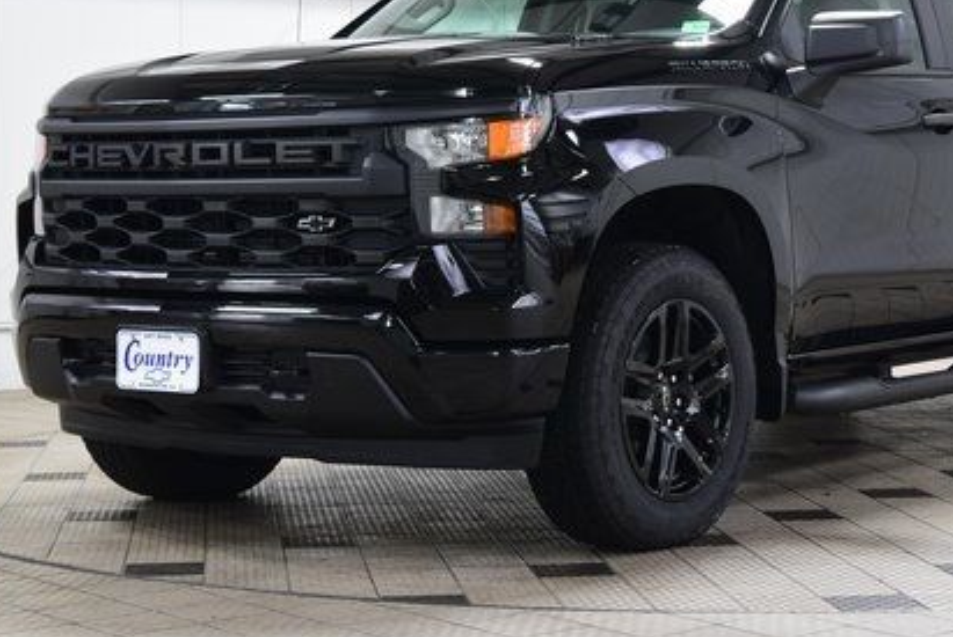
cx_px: 635
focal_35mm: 84
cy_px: 221
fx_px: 2226
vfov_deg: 16.3
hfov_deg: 24.1
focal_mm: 36
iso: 720
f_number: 6.3
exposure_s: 1/15
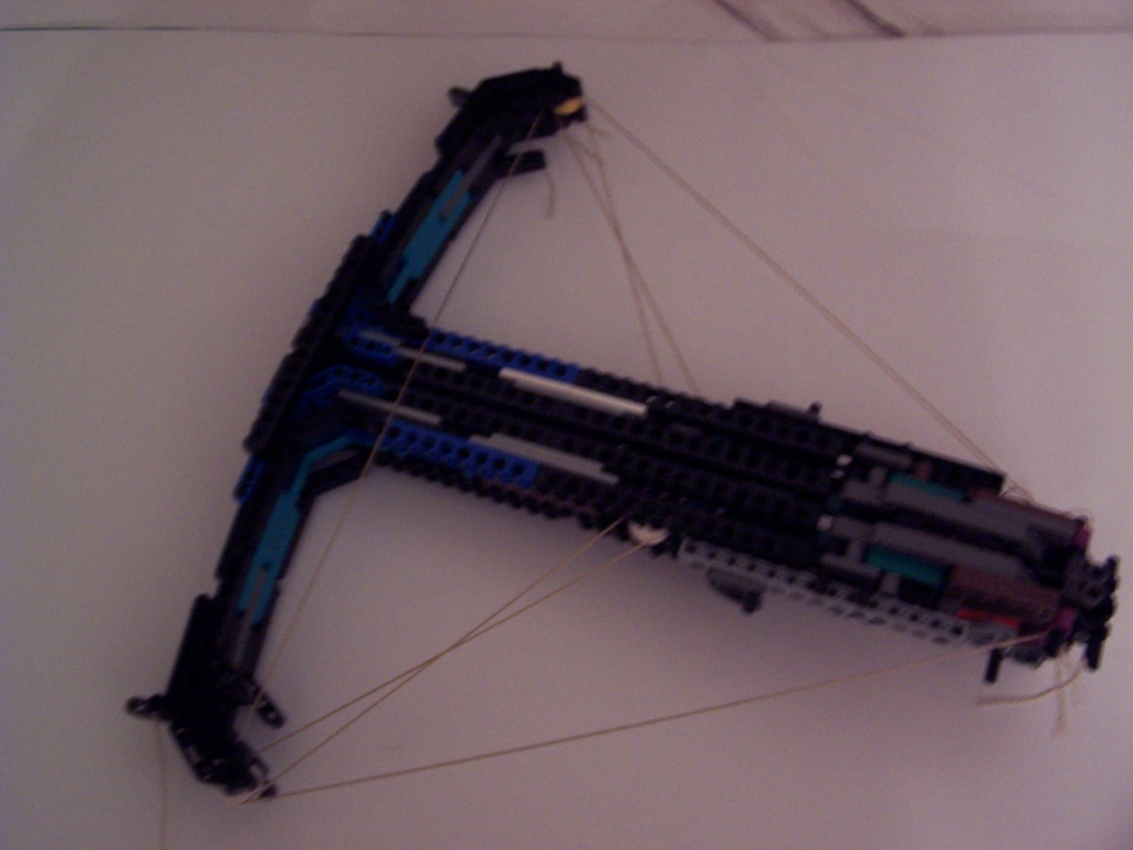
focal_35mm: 38
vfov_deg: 37.7
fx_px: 1244
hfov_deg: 49.0
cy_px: 425
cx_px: 566
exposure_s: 1/8
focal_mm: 6.3
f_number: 2.8
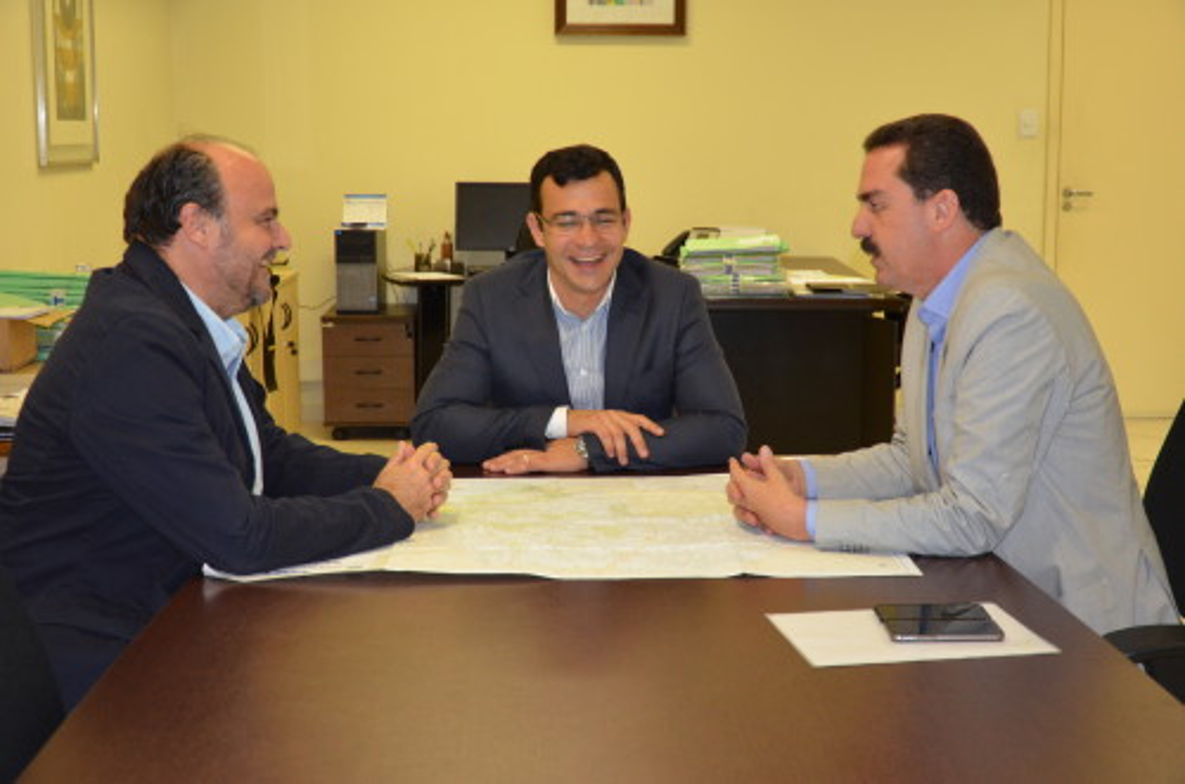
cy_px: 392
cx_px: 592
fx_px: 1724
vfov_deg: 25.6
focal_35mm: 52
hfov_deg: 37.9
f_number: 4.5
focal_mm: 35
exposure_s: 1/60
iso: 1100
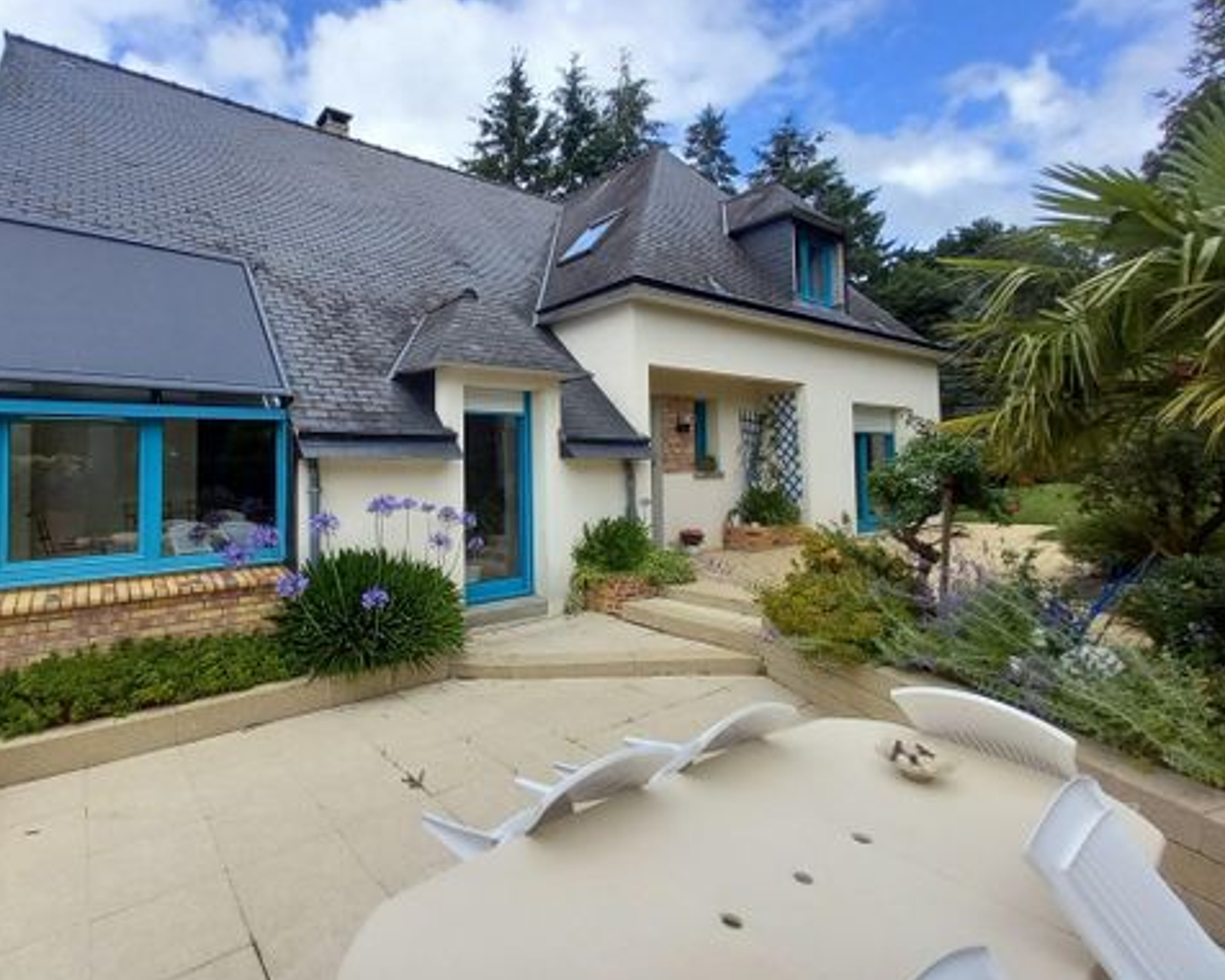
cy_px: 435
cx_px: 474
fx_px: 580
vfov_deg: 80.1
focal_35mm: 16
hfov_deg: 91.5
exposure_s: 1/825
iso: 50
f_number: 2.2
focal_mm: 1.13
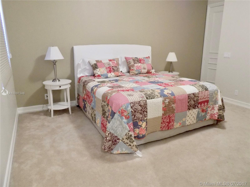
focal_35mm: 24
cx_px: 125
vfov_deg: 56.8
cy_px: 94
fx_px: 173
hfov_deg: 71.6
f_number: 3.1
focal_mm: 4.3
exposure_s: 1/5
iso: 400
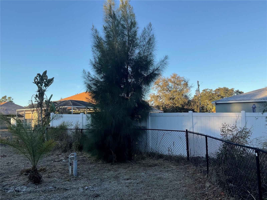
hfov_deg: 61.7
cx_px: 134
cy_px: 100
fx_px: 224
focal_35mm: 29
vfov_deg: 48.2
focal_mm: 3
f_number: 1.8
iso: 16
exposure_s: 1/620
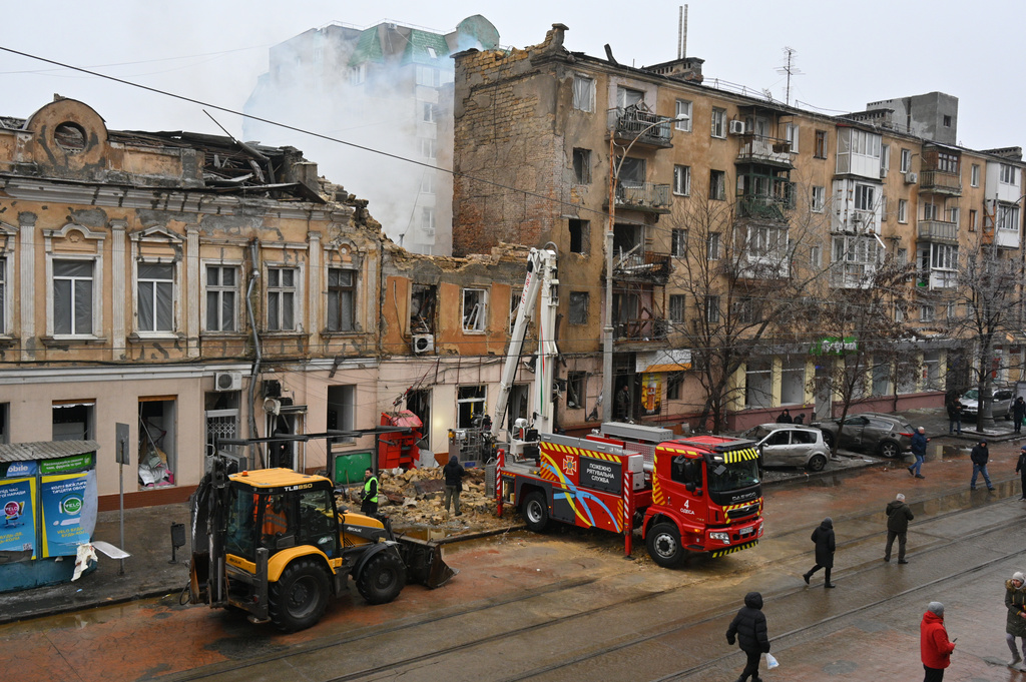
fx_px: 925
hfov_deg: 58.0
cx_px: 513
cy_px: 341
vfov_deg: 40.5
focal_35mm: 32
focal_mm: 32.5
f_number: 8
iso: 1600
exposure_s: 1/400
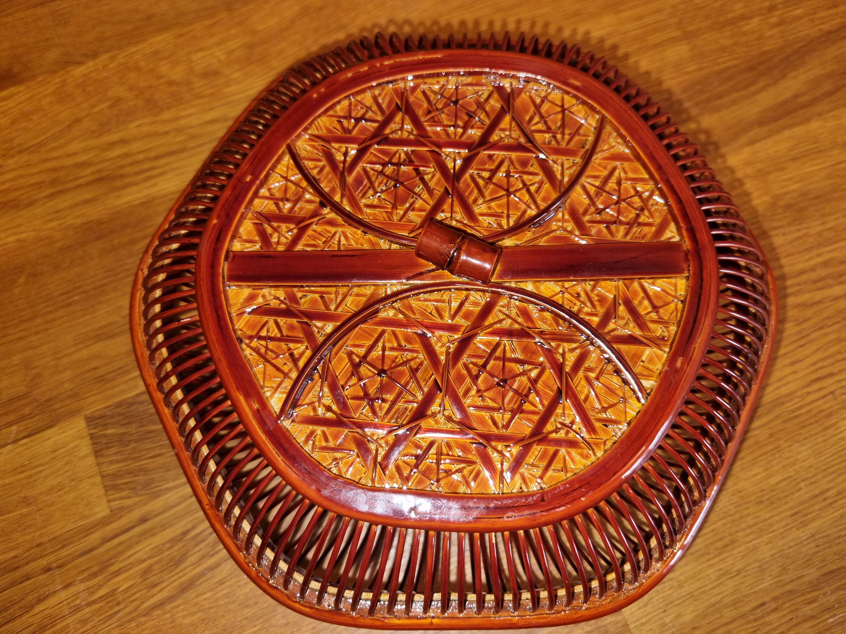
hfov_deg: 67.3
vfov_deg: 53.1
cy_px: 317
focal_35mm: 26
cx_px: 423
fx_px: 635
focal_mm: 5.4
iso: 84
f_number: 1.8
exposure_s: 1/24
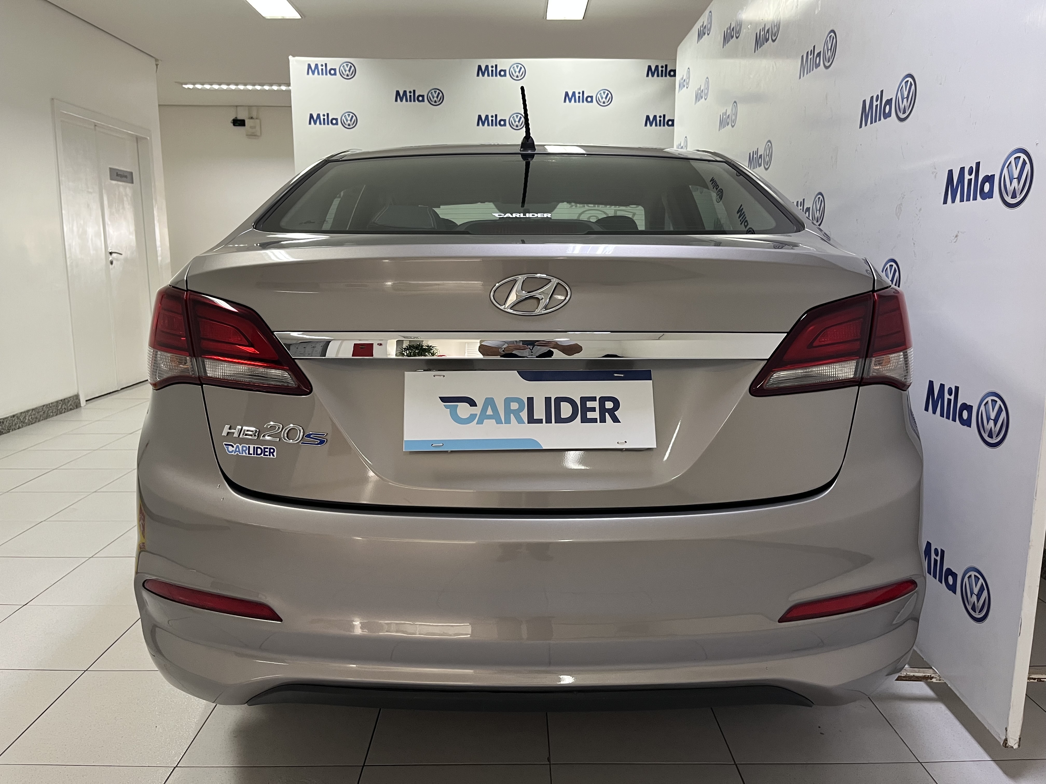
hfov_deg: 67.3
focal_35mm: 26
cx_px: 523
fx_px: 786
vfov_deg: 53.1
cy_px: 392
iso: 125
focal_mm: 5.1
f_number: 1.6
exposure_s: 1/60
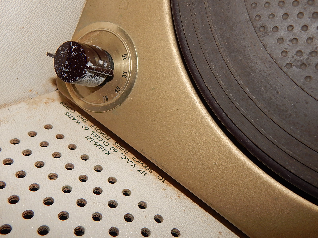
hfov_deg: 58.4
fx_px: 285
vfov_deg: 45.4
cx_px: 159
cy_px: 119
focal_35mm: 31
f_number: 6.5
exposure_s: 1/30
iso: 200
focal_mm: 5.6
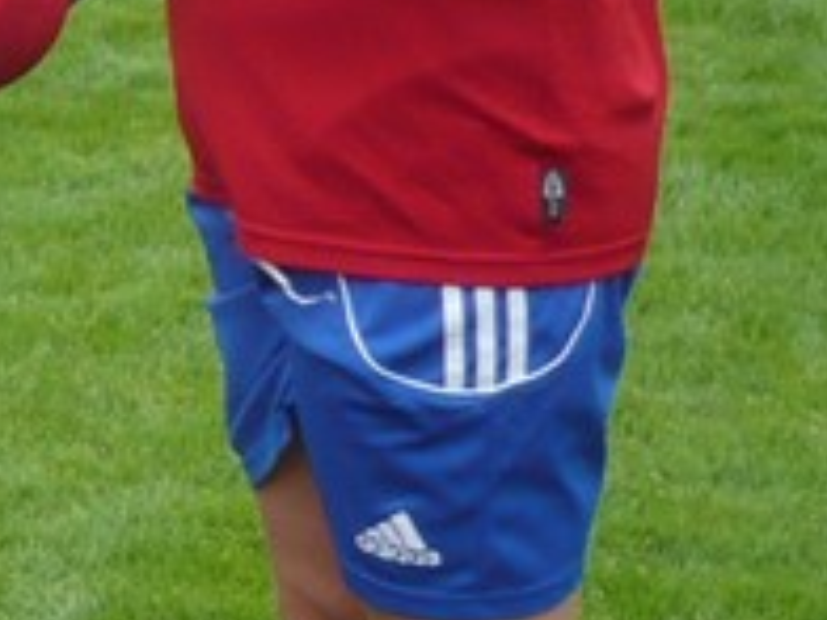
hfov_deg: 8.4
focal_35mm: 214
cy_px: 49
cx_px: -1209
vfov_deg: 6.9
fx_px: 5113
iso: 100
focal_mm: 5.8
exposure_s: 1/320
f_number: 2.8
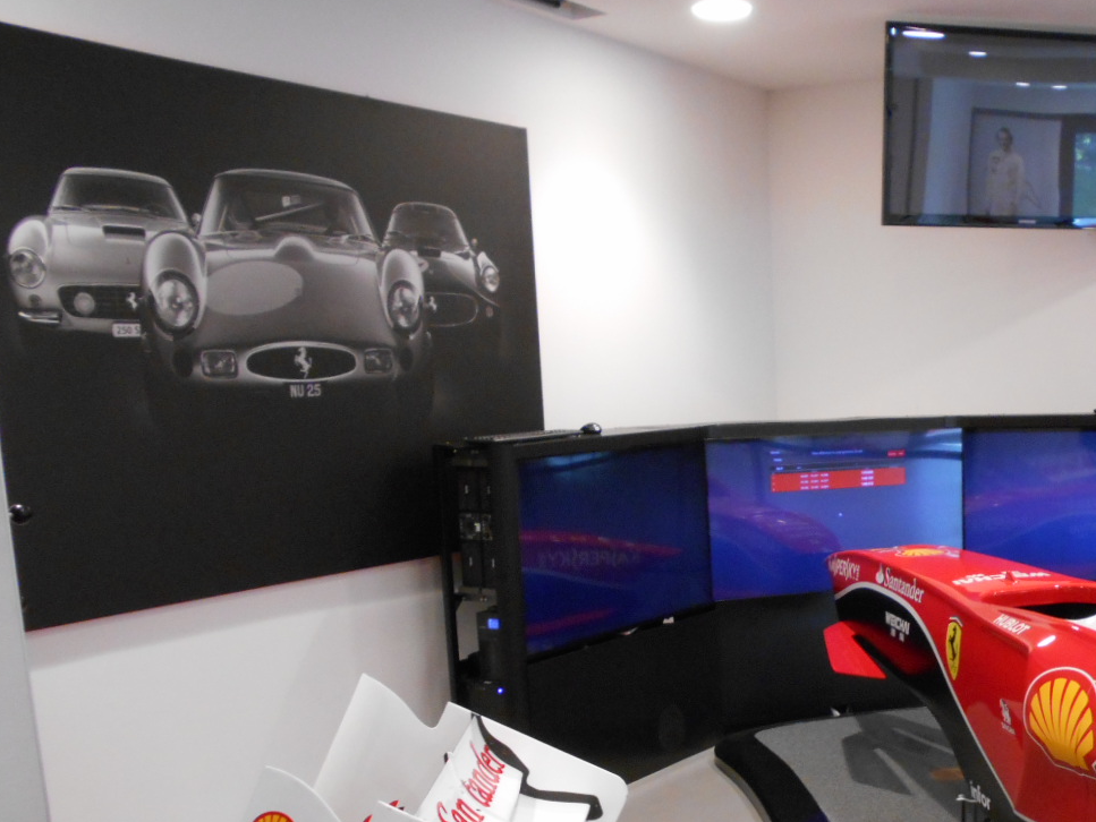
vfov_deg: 32.8
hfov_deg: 42.3
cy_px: 635
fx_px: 1362
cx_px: 844
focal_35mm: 43
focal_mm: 4.6
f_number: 3.2
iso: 320
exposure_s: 1/30
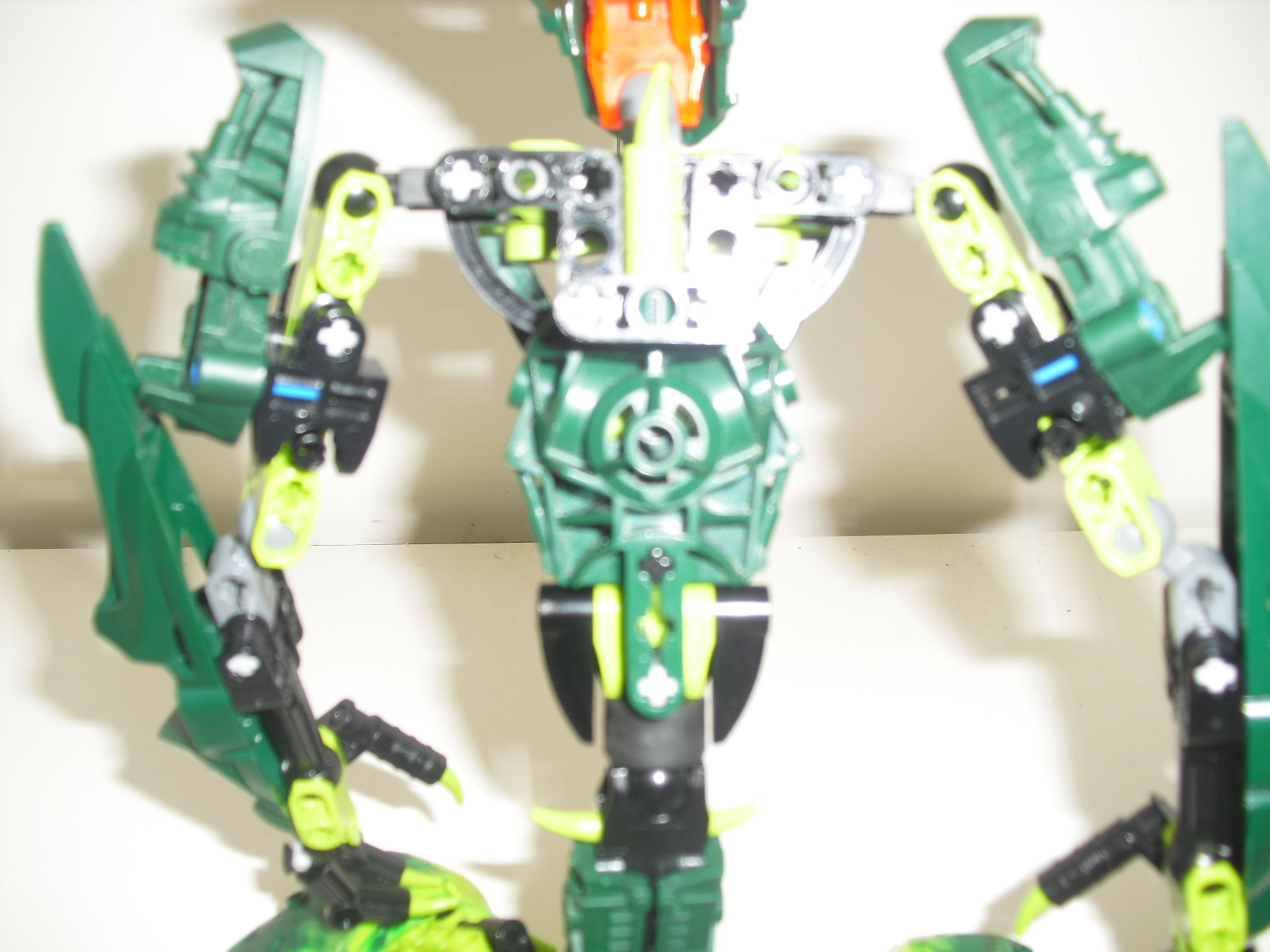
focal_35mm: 36
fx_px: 1321
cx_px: 635
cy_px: 476
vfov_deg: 39.7
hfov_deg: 51.4
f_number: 3.1
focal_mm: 6.3
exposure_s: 1/60
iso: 64
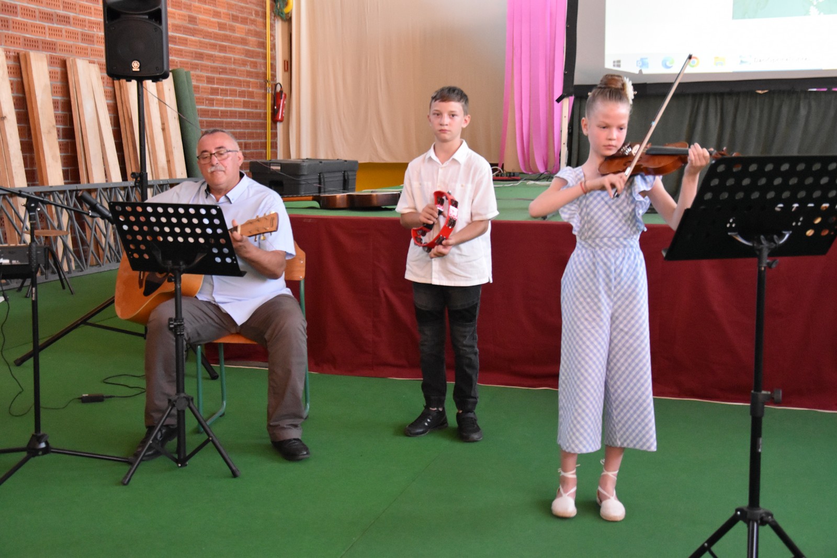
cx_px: 418
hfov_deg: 41.1
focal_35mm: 48
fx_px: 1116
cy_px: 279
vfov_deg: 28.1
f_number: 4.2
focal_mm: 32
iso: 3200
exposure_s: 1/60
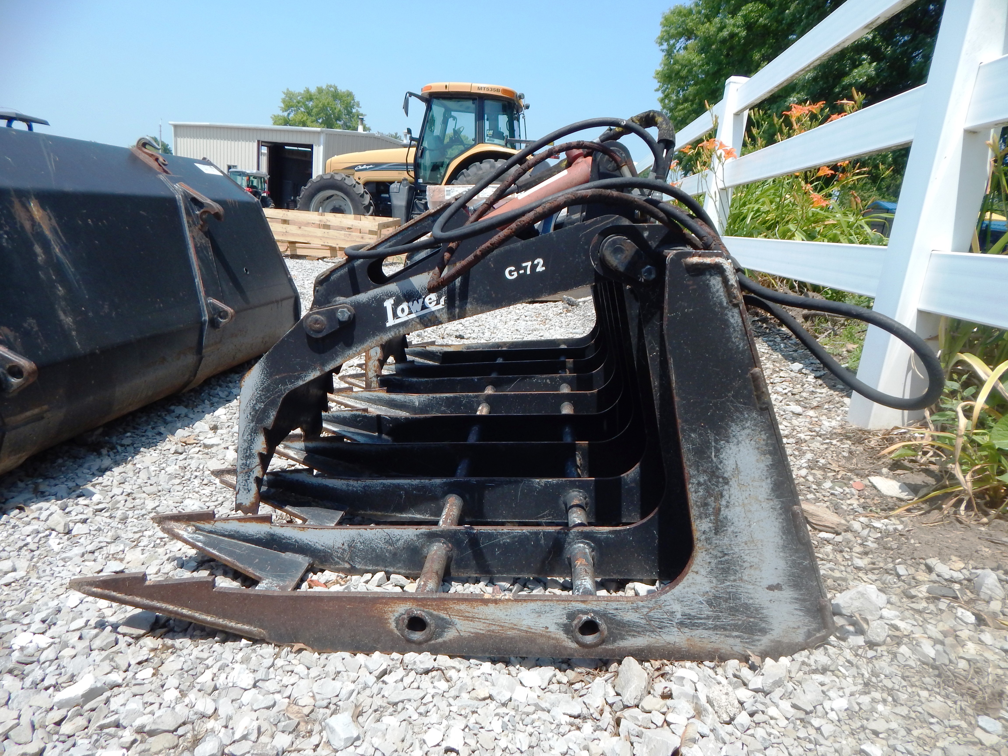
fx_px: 641
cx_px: 504
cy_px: 378
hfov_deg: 76.4
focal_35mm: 22
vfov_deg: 61.1
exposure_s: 1/1250
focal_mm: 4
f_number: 3
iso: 125
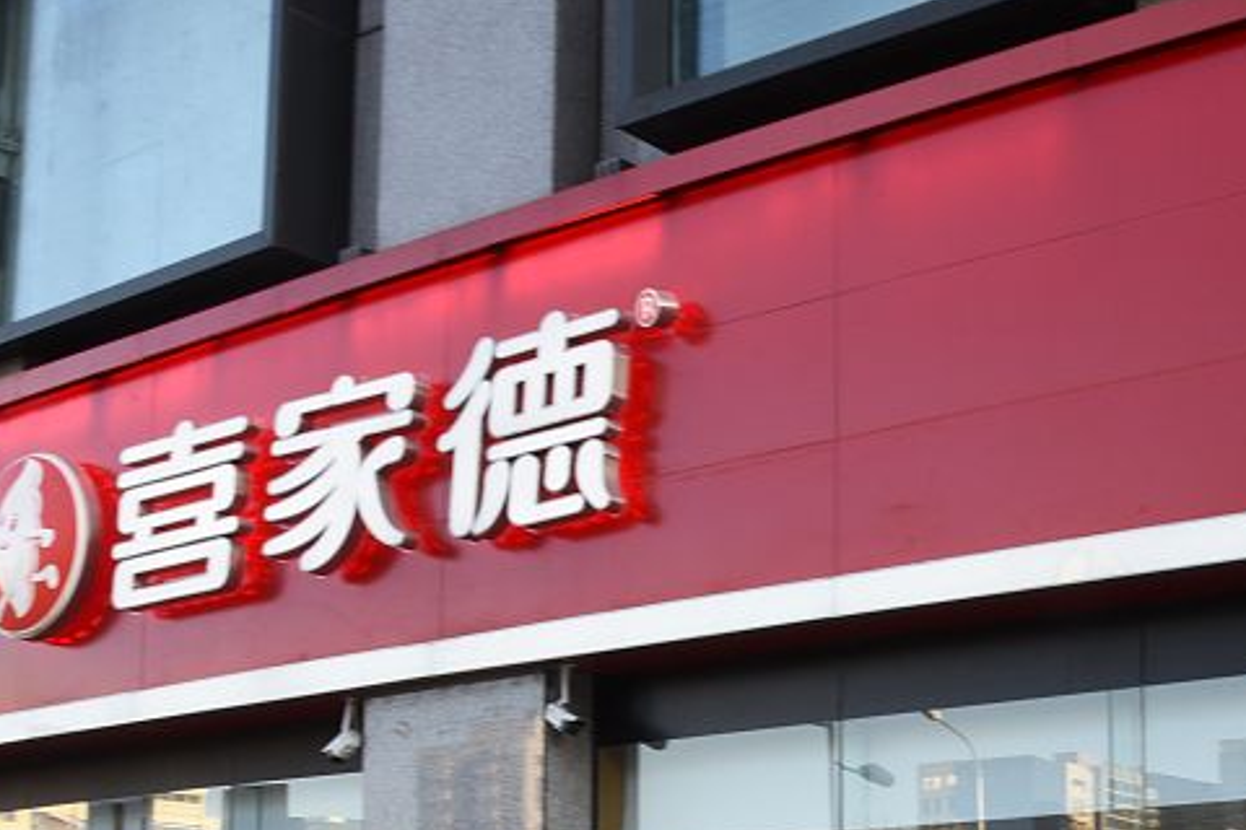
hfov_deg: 33.1
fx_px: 2077
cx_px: 849
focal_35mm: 60
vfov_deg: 21.7
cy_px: 862
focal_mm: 24
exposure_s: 1/8
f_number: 22
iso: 200
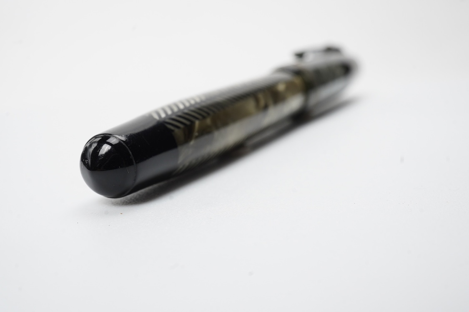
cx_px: 234
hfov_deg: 43.6
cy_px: 156
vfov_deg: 29.9
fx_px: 586
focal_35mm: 45
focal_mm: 30
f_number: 22
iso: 640
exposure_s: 1/100
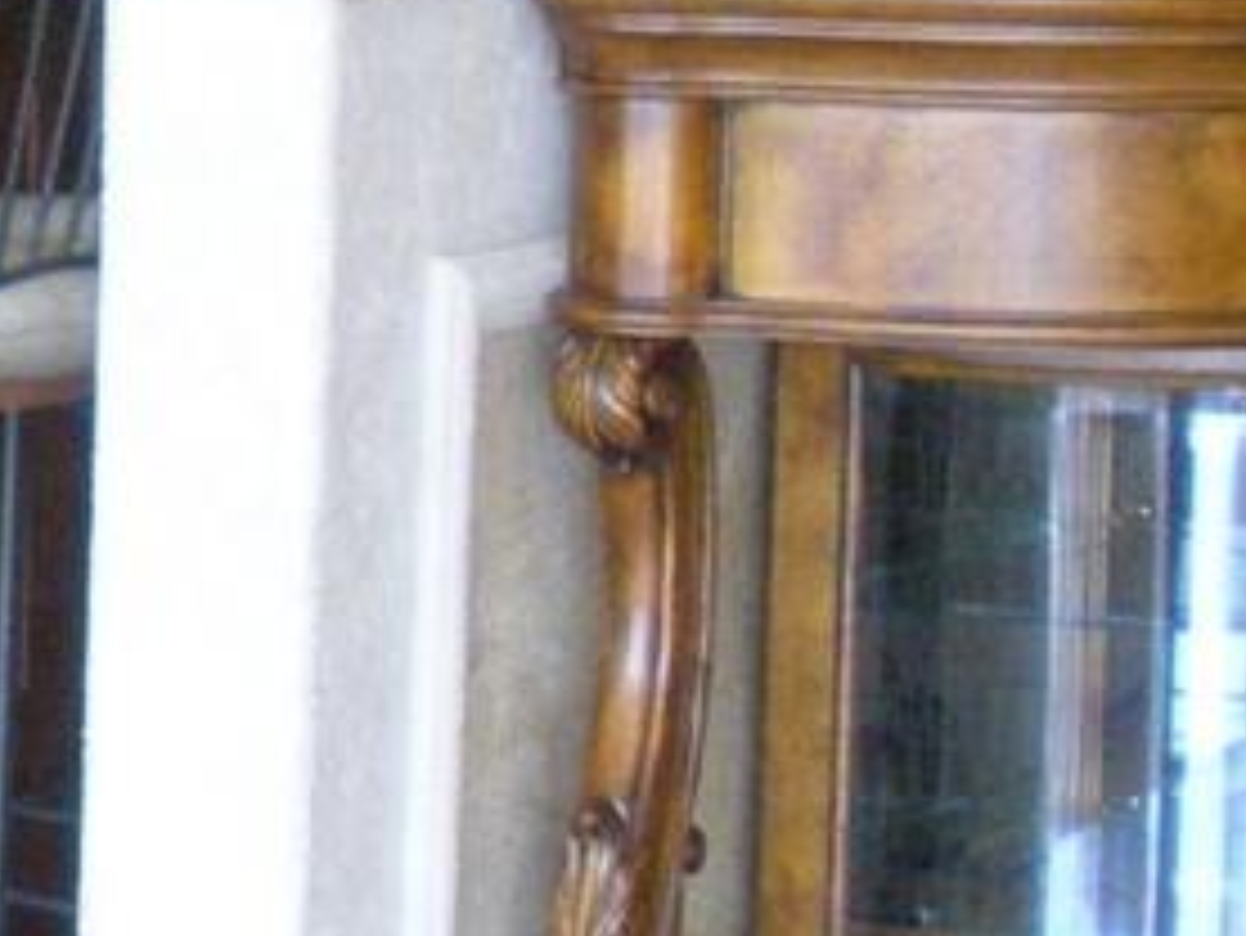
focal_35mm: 208
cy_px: -536
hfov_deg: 8.8
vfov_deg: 7.0
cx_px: -1561
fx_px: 7490
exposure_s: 1/60.2
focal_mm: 6.3
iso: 360
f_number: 3.5
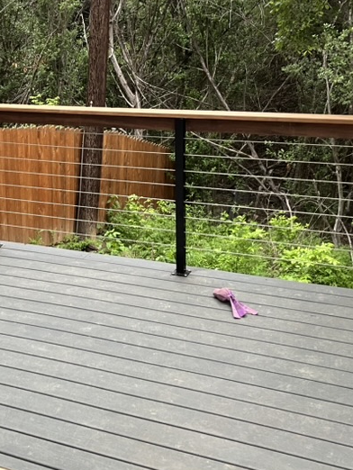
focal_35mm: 51
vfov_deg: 37.4
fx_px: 693
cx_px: 85
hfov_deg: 28.1
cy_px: 208
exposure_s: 1/62
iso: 125
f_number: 1.6
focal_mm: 5.1
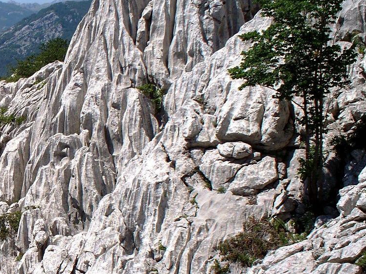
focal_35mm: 77
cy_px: 157
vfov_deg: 19.1
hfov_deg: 24.0
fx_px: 814
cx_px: -20
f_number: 5
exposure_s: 1/500
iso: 64
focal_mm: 7.54
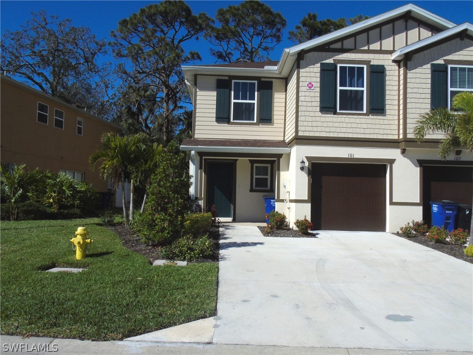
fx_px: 396
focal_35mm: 29
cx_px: 236
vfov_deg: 48.2
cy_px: 178
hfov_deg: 61.7
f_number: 3.6
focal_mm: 5.2
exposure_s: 1/800
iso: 80
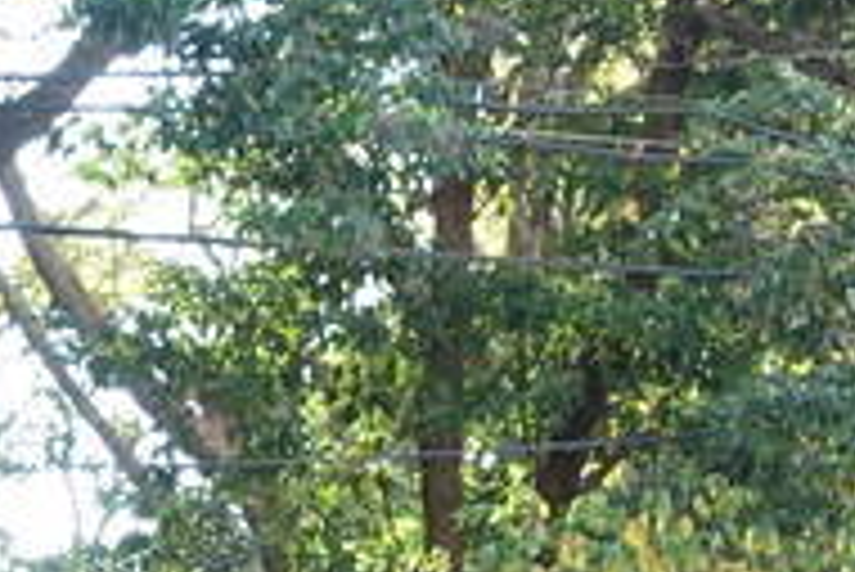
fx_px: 4801
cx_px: -1012
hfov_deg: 9.3
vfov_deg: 6.5
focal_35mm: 202
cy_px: 1410
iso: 125
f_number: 4
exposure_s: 1/80
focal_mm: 11.81
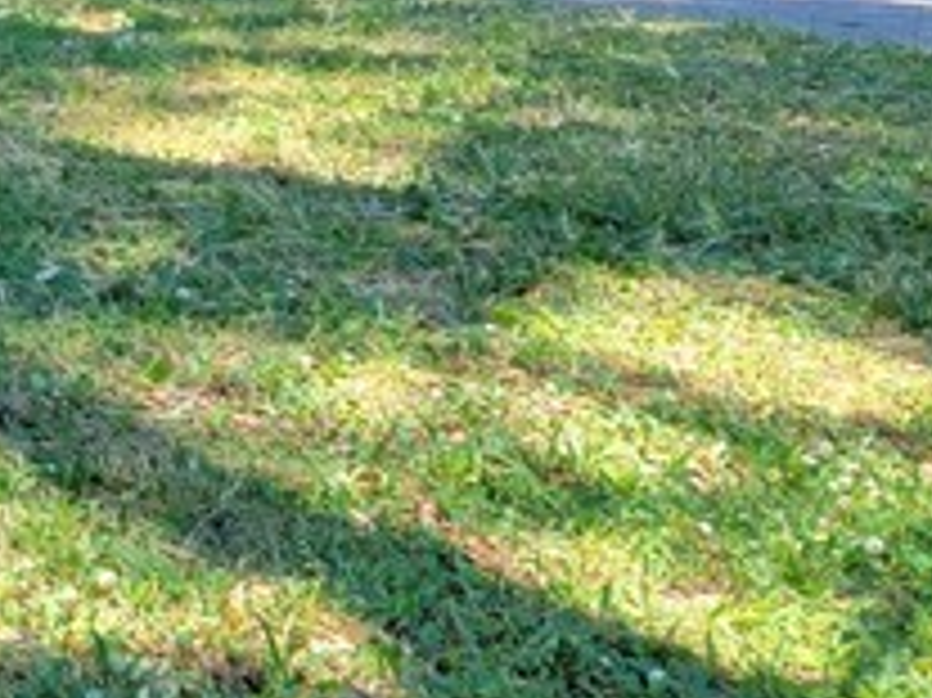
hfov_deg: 13.7
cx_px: -1022
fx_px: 3202
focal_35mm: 119
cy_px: -509
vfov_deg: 11.6
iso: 25
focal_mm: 6.7
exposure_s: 1/120
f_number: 1.8
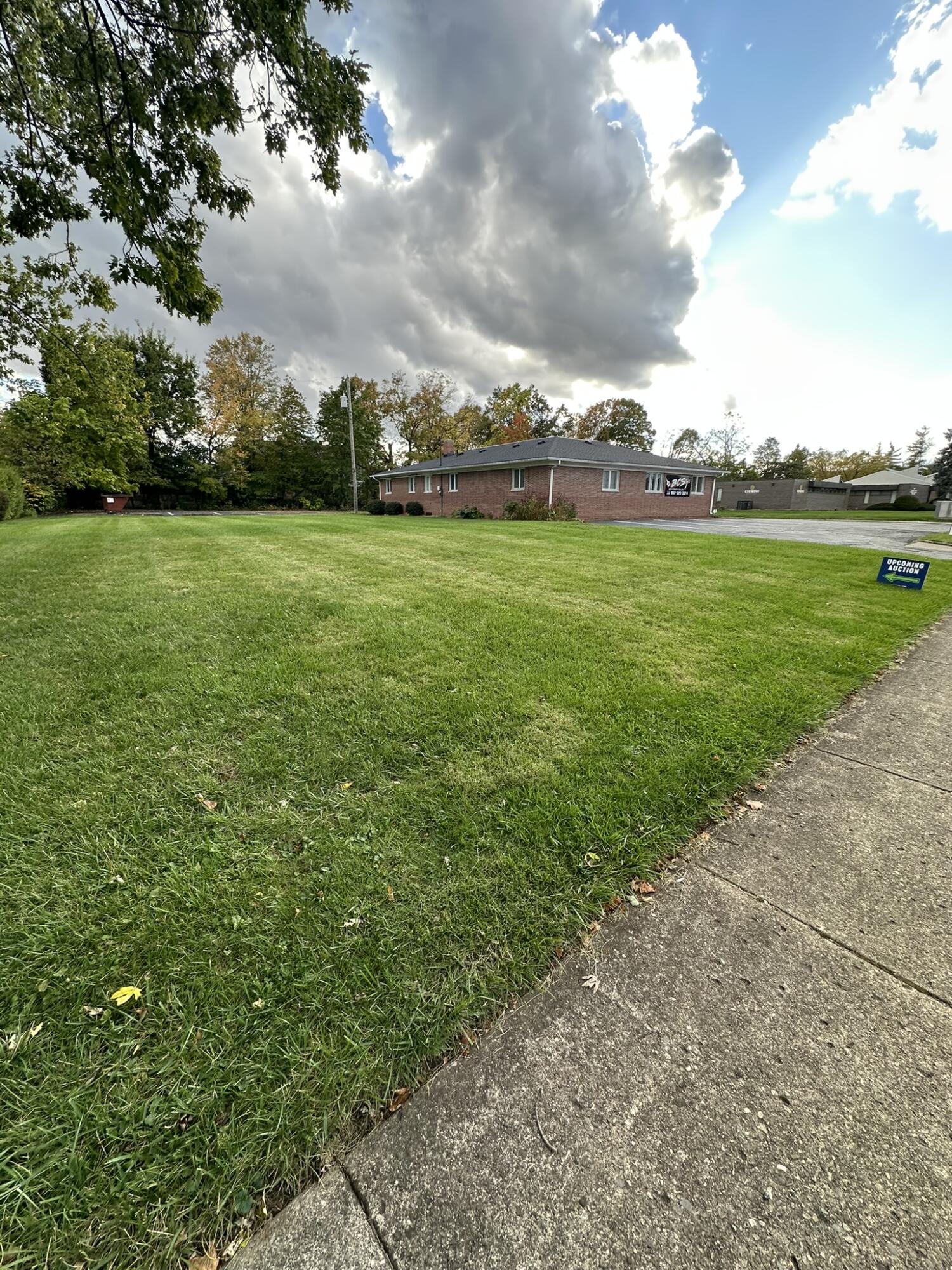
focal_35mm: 14
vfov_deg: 102.1
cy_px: 635
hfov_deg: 85.7
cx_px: 476
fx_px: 513
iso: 40
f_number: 2.2
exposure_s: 1/247
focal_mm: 2.22
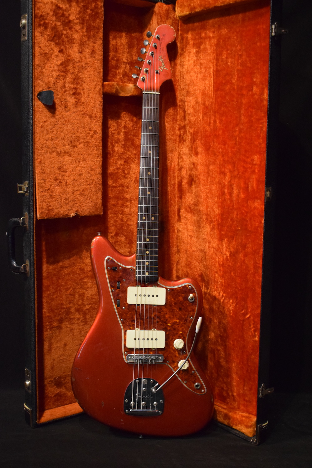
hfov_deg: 29.9
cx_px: 156
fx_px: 585
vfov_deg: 43.6
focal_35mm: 45
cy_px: 234
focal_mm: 30
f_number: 4.2
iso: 3200
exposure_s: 1/60
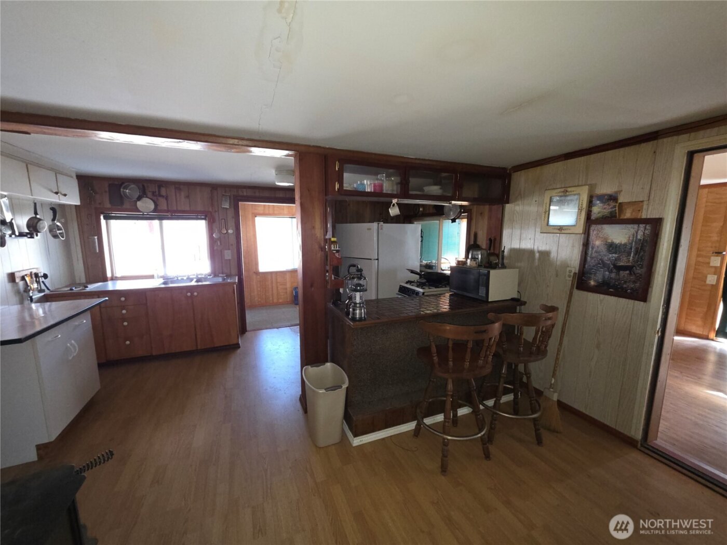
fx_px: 273
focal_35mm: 13
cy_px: 272
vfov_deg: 89.9
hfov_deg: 106.2
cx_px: 364
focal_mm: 2.2
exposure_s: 1/30
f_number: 1.9
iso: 250
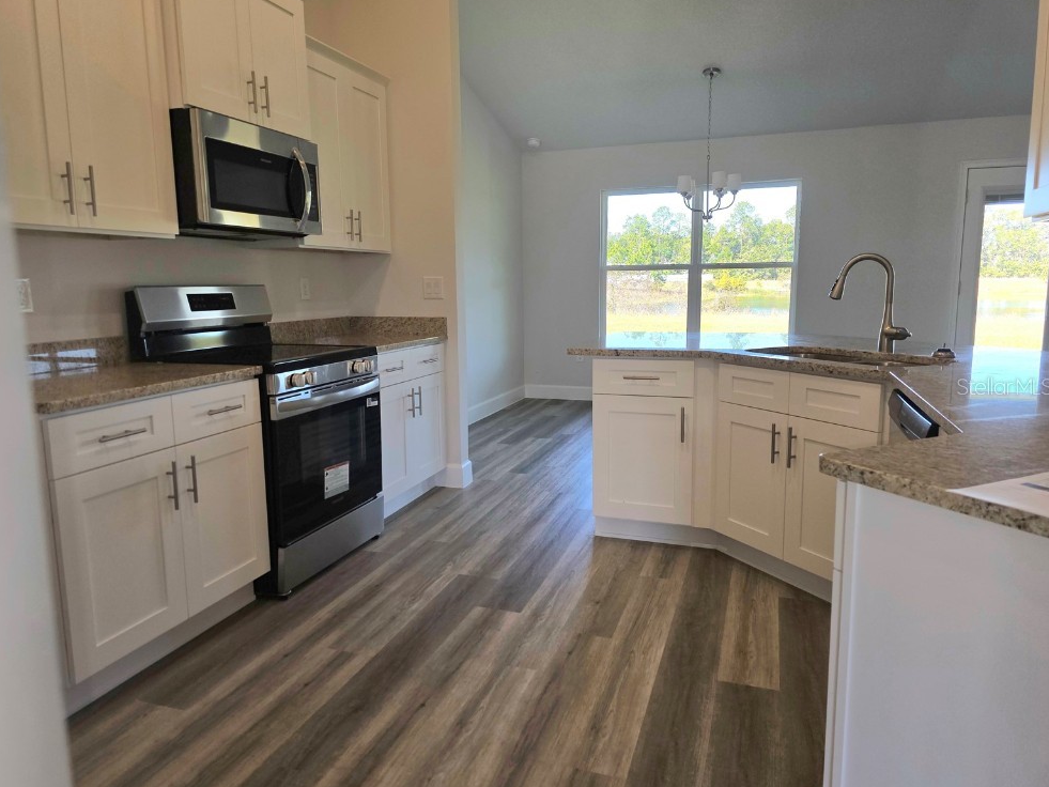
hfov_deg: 71.6
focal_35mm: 24
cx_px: 510
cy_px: 386
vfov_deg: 56.8
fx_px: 727
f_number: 1.7
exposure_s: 1/120
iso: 12
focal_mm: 6.3
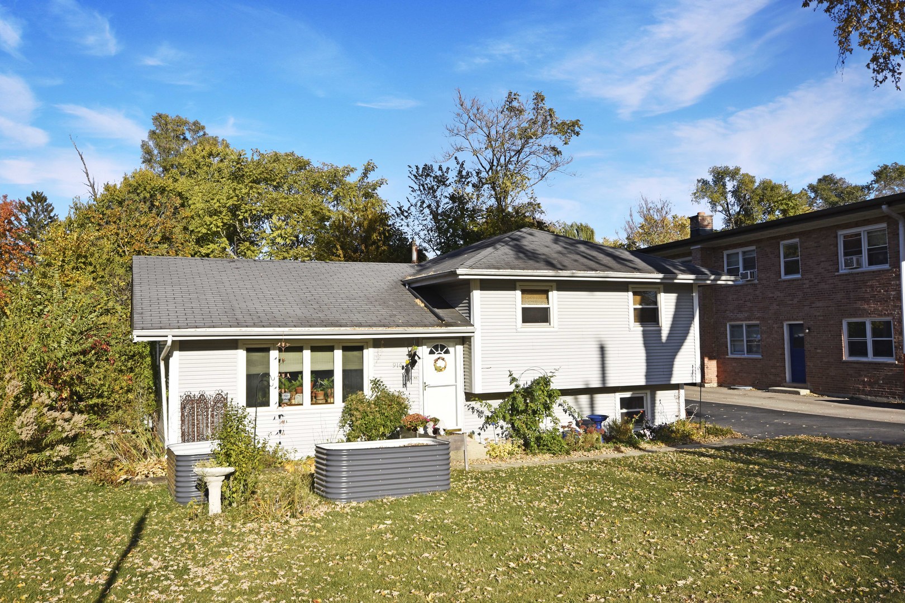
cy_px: 302
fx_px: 754
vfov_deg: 43.6
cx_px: 452
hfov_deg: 61.9
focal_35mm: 30
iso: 100
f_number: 8
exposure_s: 1/250
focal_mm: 20
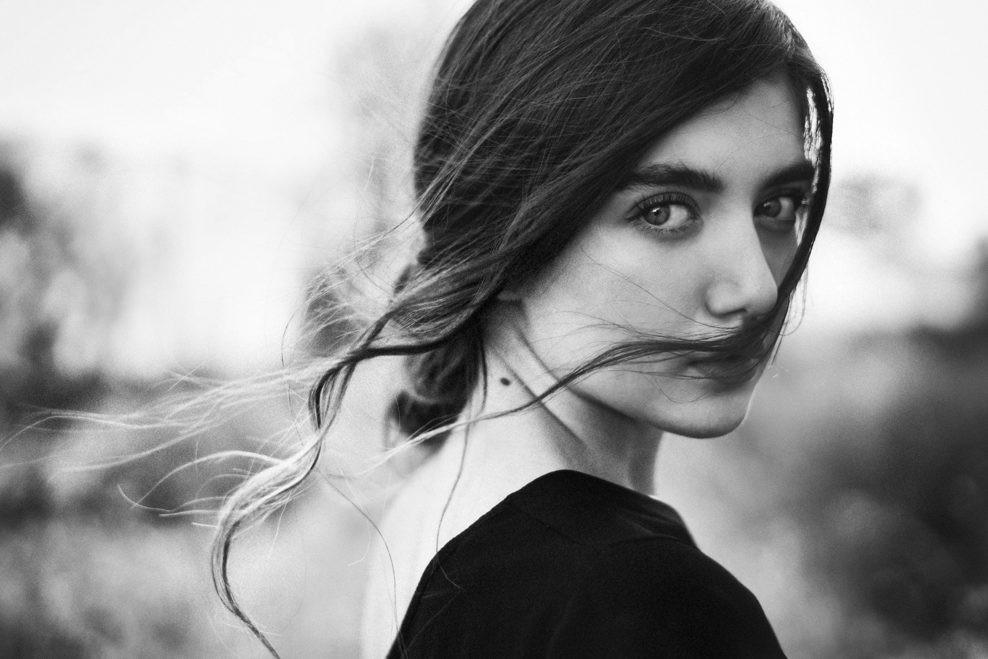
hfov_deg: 39.6
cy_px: 330
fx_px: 1372
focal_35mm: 50
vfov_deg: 27.0
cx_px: 494
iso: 640
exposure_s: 1/2500
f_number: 1.8
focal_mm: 50
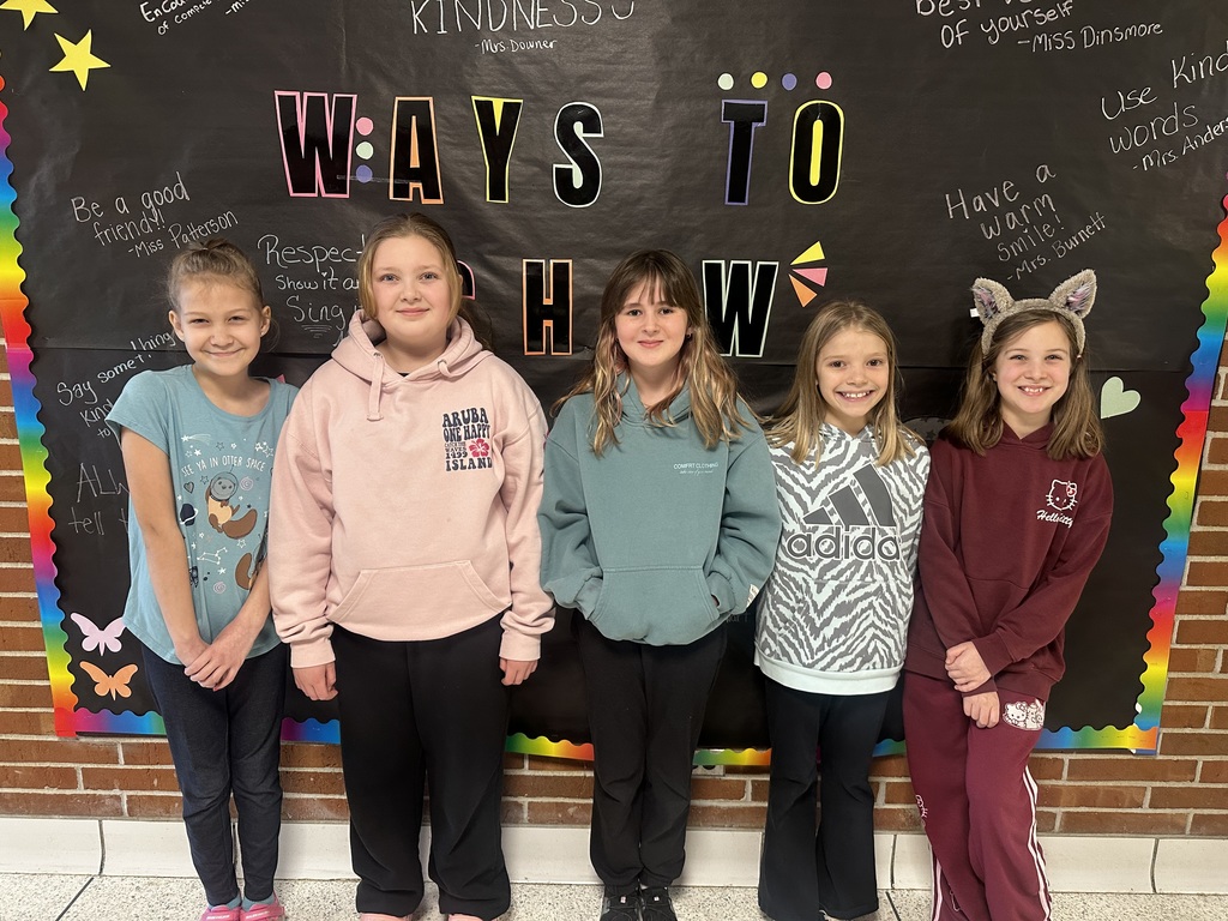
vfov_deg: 56.8
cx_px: 614
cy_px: 460
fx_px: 851
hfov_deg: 71.6
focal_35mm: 24
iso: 250
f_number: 1.78
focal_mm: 6.86
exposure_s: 1/60
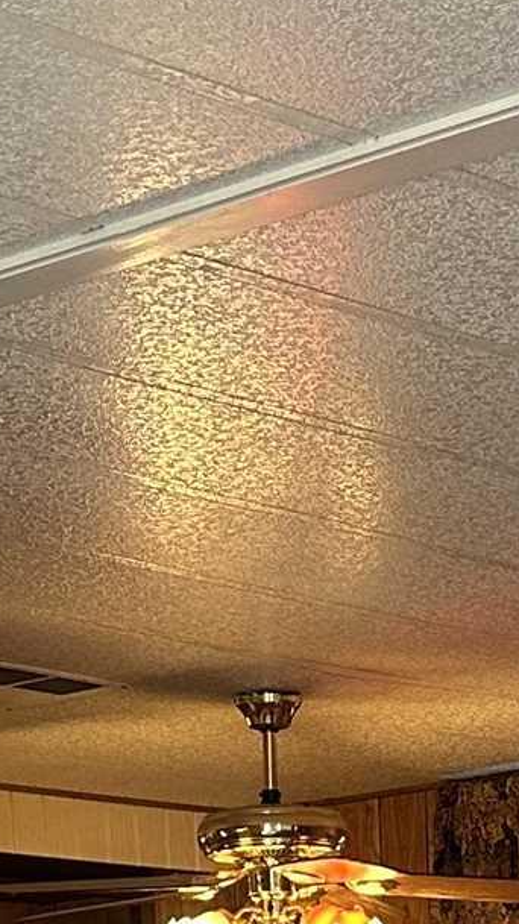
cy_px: 1702
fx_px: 3233
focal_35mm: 132
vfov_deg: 14.2
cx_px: 437
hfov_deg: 9.1
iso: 160
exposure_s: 1/120
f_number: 1.78
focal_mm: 6.86
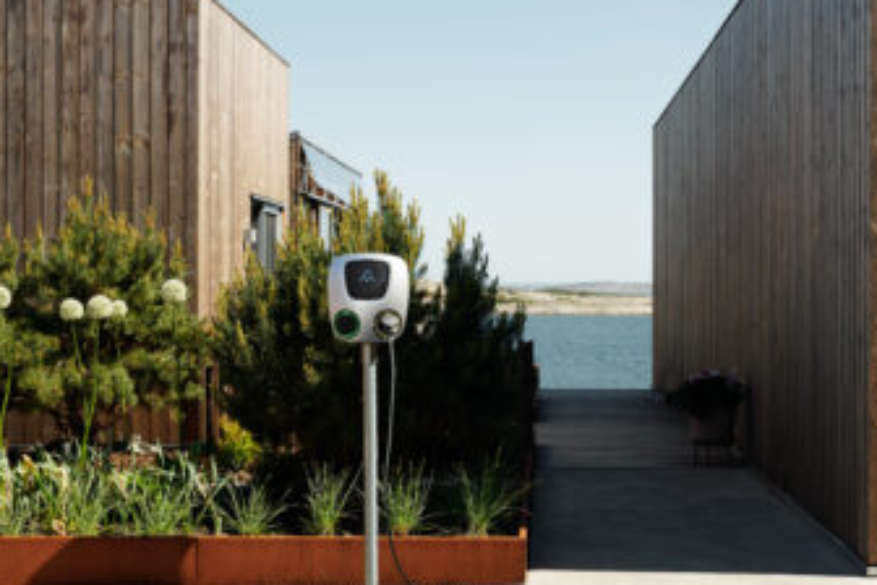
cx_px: 577
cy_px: 295
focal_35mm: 67
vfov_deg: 20.3
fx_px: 1632
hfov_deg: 29.9
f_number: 5.6
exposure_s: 1/400
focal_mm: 50
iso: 64
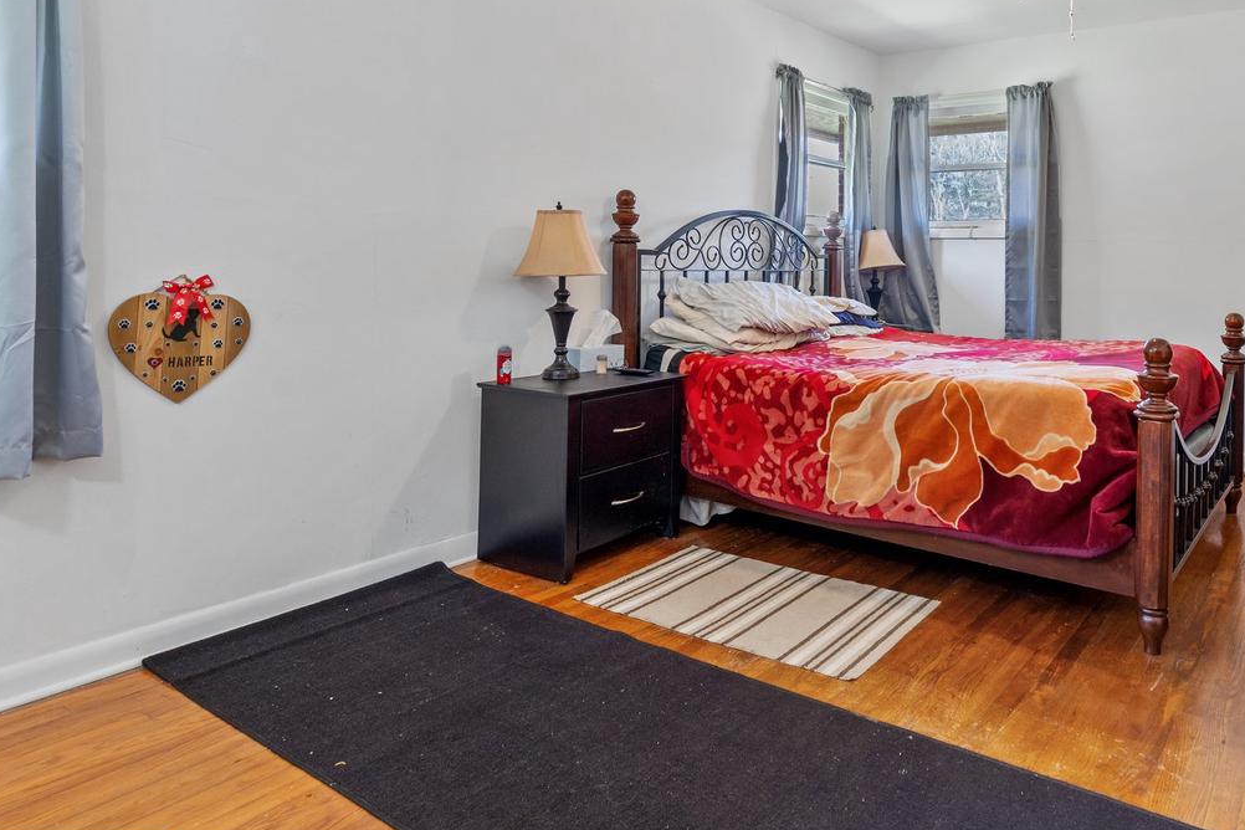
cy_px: 304
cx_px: 878
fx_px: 795
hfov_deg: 72.6
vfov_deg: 54.4
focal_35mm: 23
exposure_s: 1/2.5
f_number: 8
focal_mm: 16
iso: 500
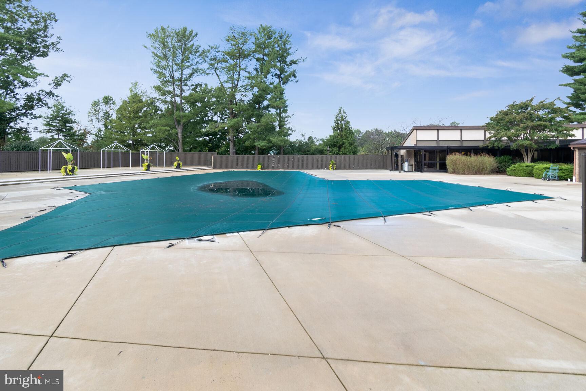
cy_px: 196
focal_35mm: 15
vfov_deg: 77.3
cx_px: 293
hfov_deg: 100.4
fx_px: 244
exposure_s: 1/160
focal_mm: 10
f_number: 7.1
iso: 200
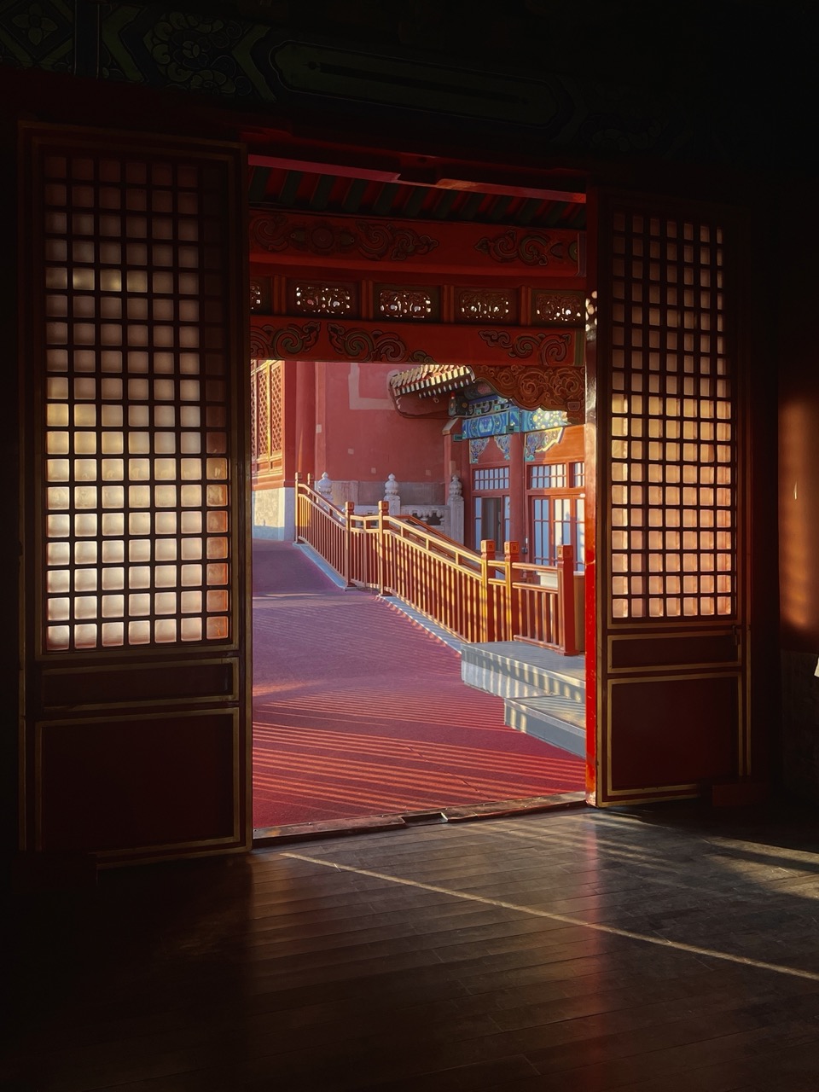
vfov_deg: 67.3
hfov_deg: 53.1
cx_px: 410
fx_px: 820
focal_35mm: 26
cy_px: 546
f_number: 1.6
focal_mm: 4.2
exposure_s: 1/351
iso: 32
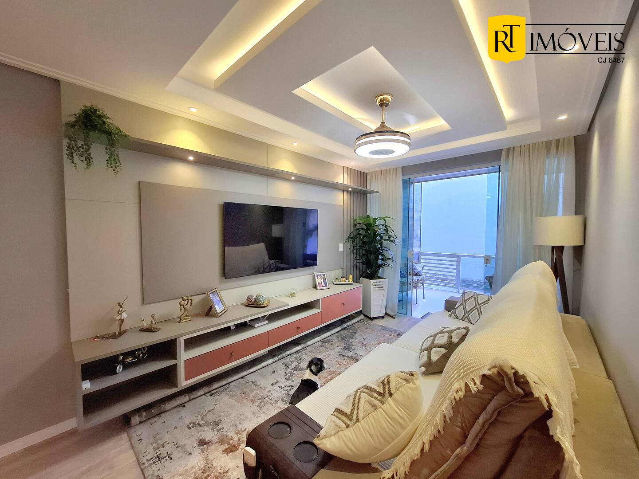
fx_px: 240
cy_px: 240
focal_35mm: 13
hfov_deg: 106.2
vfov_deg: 89.9
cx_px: 320
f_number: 2.2
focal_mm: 1.74
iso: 100
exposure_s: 1/40
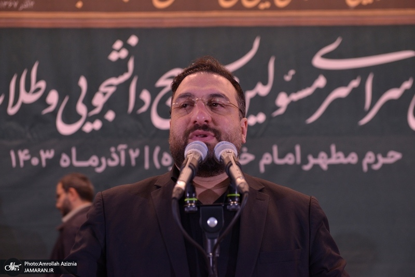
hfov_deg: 28.8
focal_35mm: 70
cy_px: 138
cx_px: 208
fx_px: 807
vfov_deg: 19.5
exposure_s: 1/100
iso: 800
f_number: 4.5
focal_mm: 70
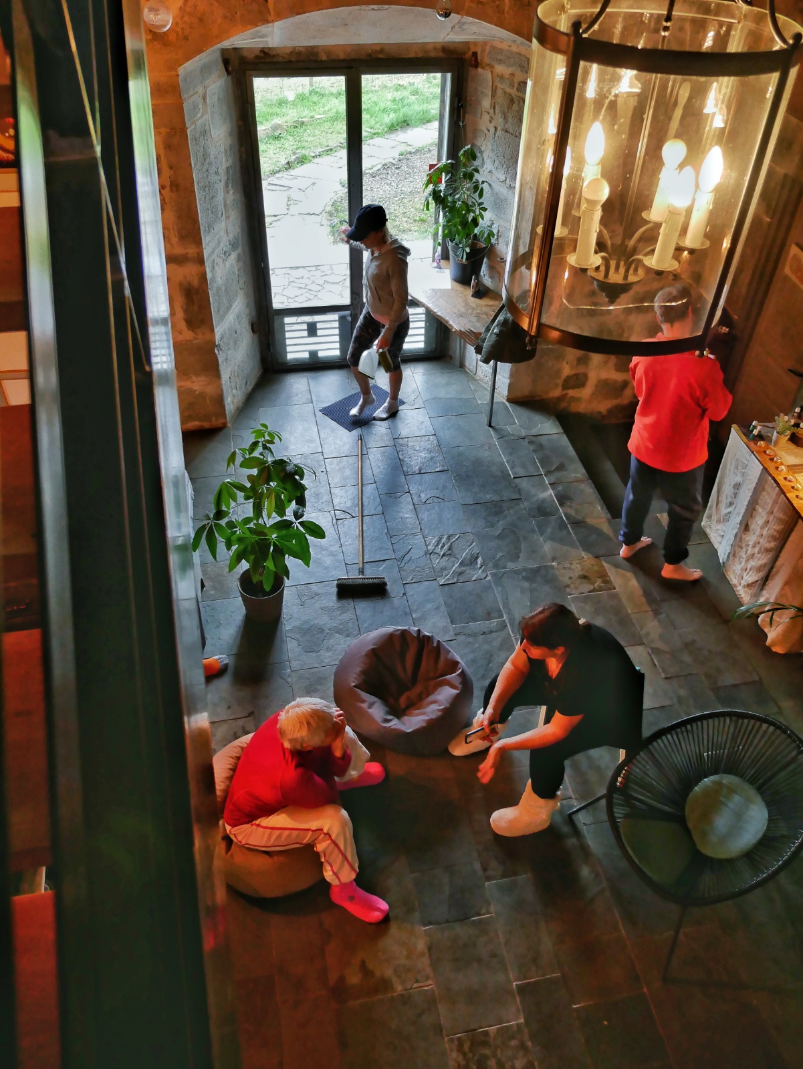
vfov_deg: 67.3
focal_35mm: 26
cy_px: 534
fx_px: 804
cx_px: 402
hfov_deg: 53.1
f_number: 2.8
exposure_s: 1/60
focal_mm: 13
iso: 640
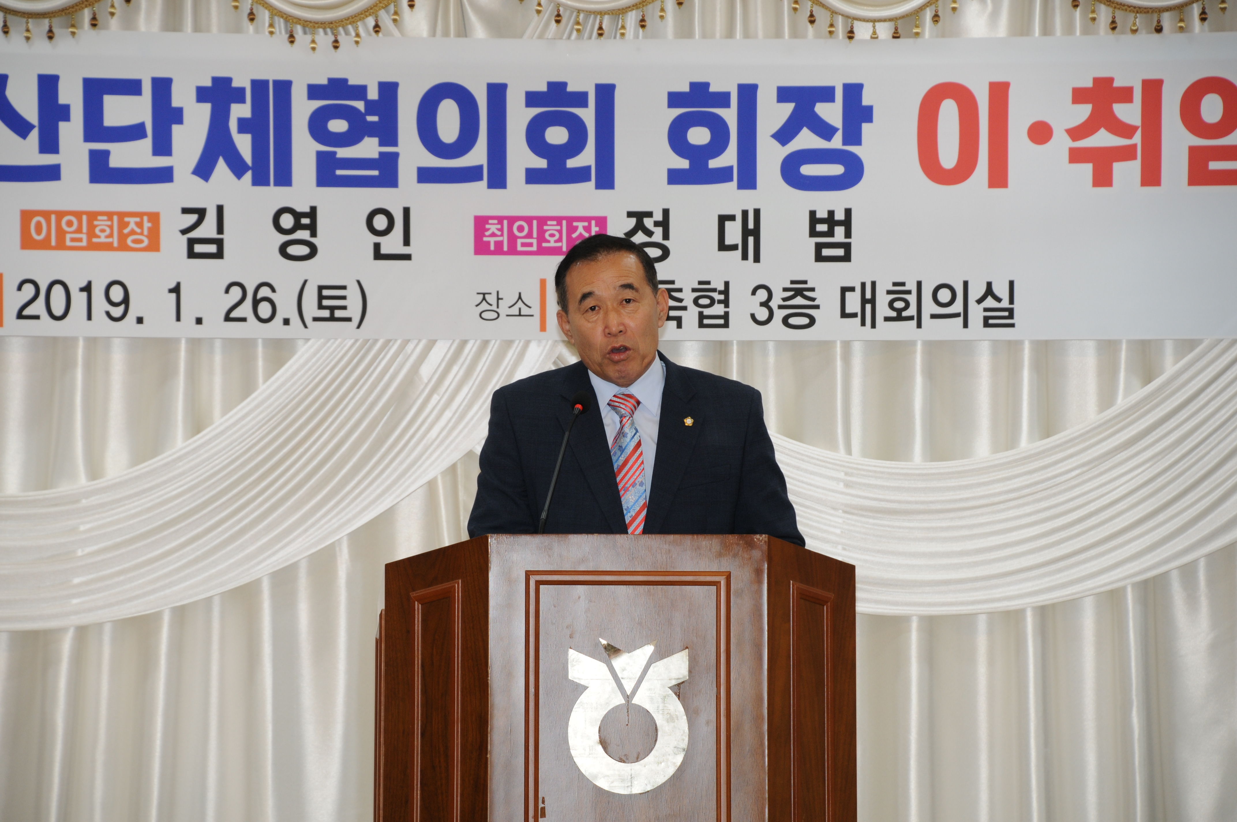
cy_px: 411
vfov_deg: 7.9
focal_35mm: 174
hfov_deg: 11.8
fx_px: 5972
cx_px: 618
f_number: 5.6
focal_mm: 116
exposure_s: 1/60
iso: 320
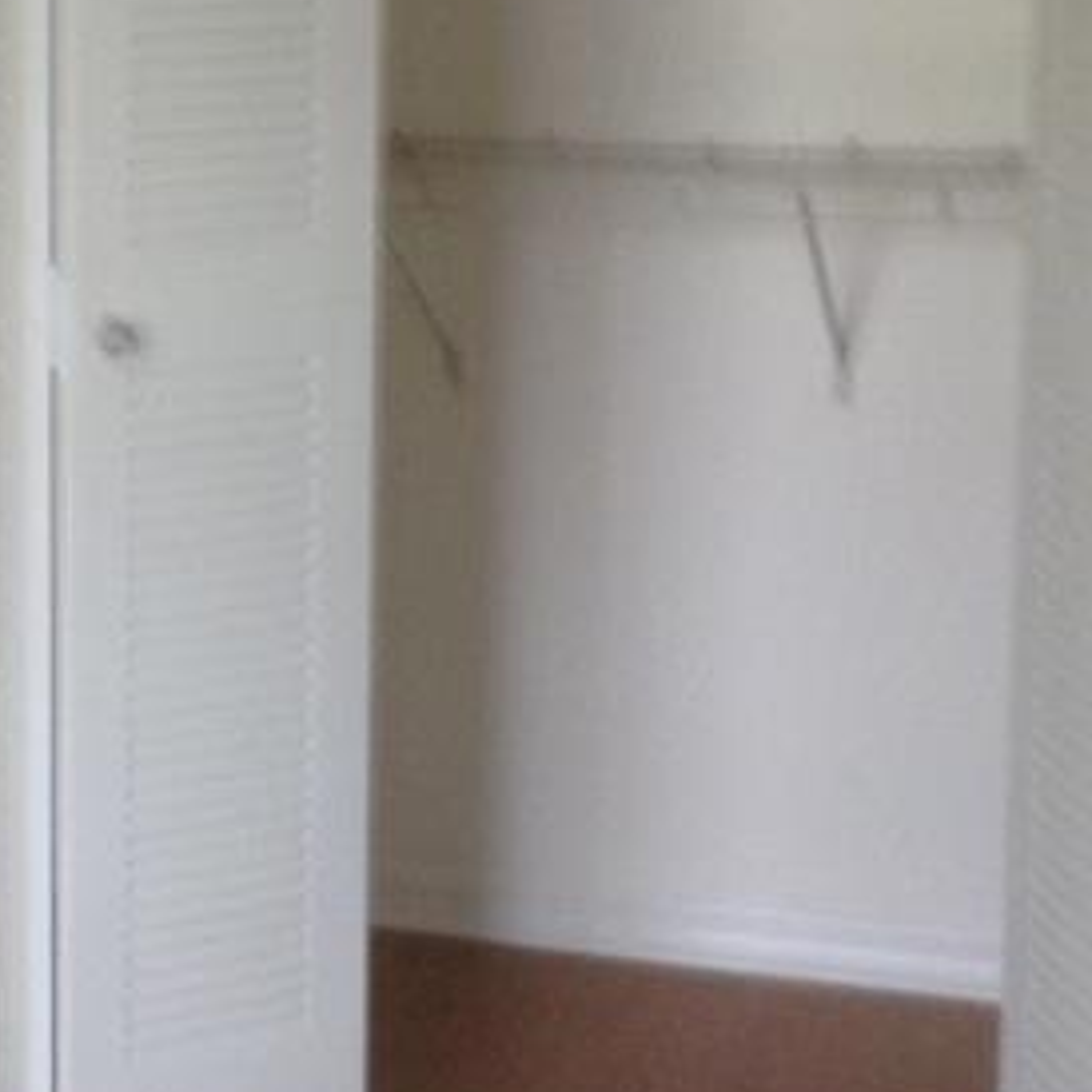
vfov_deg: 16.0
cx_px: 12
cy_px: 438
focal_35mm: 109
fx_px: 3890
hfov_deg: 15.7
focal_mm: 3.3
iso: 40
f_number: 2.4
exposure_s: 1/24
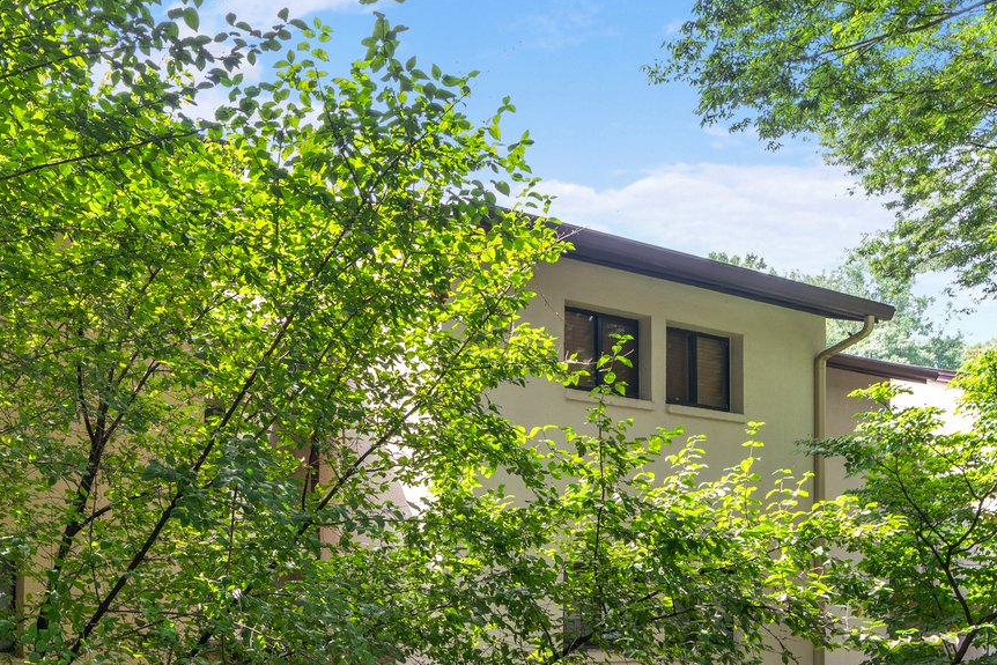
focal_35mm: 38
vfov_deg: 34.4
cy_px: 492
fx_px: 1052
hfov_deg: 50.2
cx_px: 377
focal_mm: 16
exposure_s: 1/20
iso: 160
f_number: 8
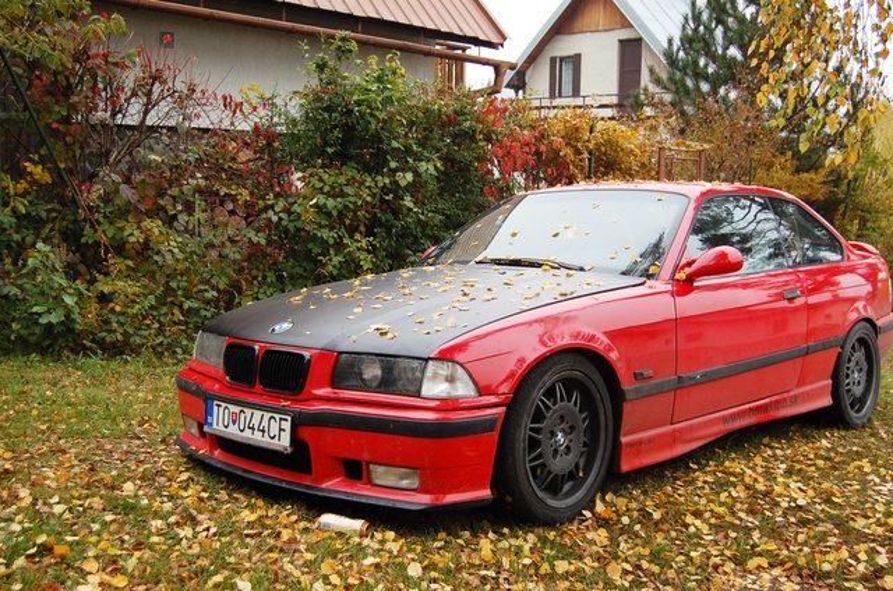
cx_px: 446
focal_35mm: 39
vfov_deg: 34.1
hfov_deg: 49.6
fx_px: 965
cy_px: 296
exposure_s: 1/500
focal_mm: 26
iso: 720
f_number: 4
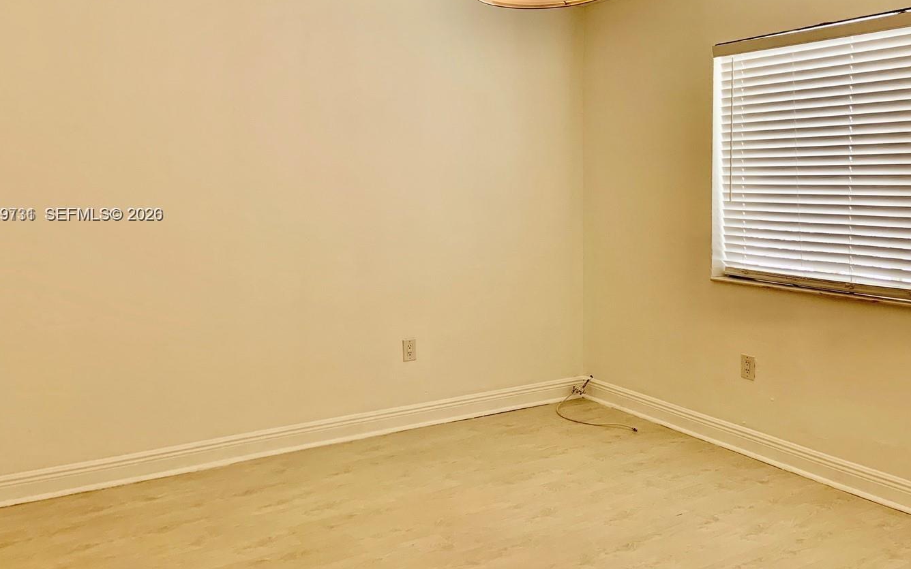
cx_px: 496
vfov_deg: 38.1
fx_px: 819
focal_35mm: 33
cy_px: 215
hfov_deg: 58.1
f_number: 1.8
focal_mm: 4.25
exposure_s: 1/121
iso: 40
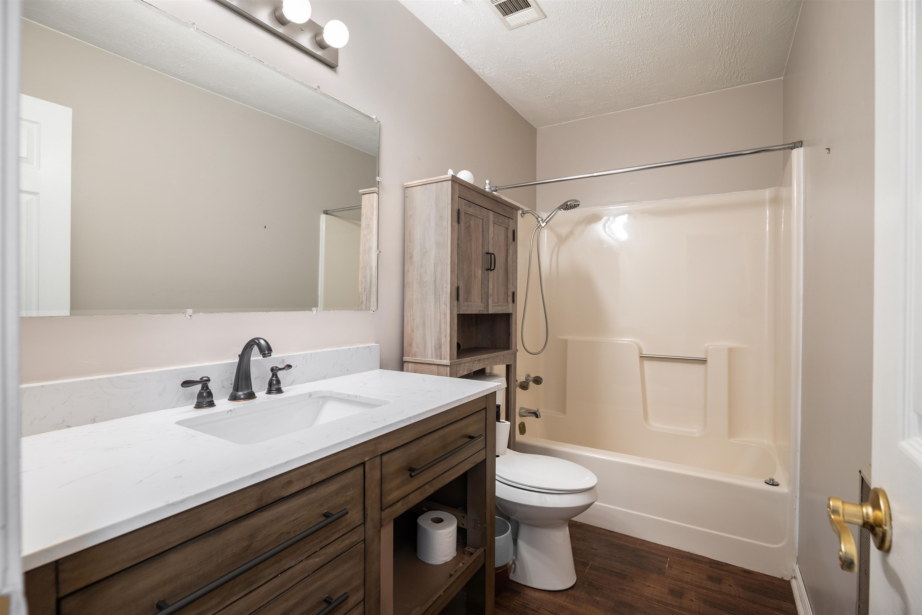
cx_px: 461
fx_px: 410
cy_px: 308
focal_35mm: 16
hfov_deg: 96.7
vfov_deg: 73.7
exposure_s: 1/8
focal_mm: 16
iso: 1250
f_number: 5.6
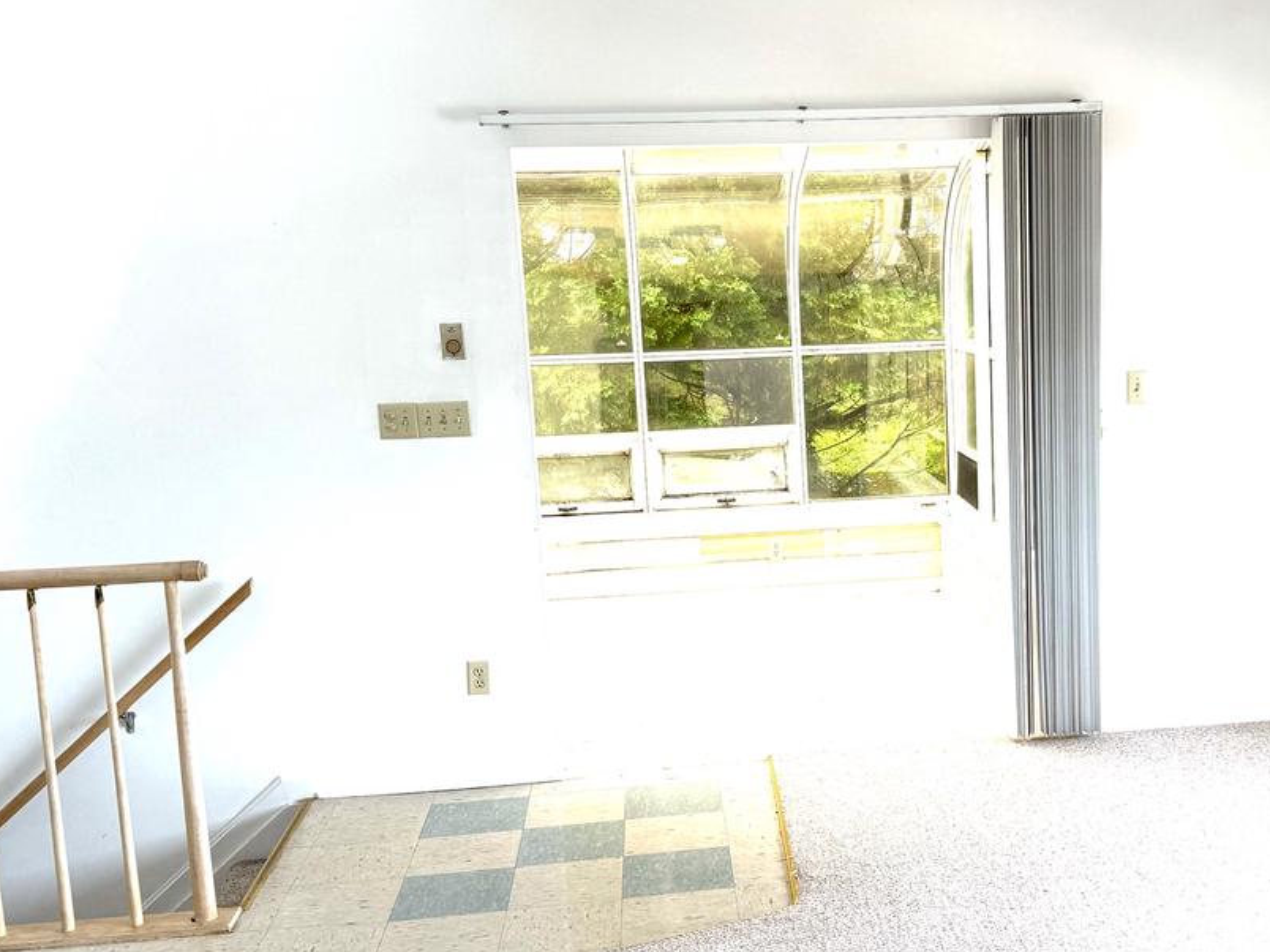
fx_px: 1578
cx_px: 875
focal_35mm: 43
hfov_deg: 43.1
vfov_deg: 33.6
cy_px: 519
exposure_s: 1/121
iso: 64
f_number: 1.78
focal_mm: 6.76
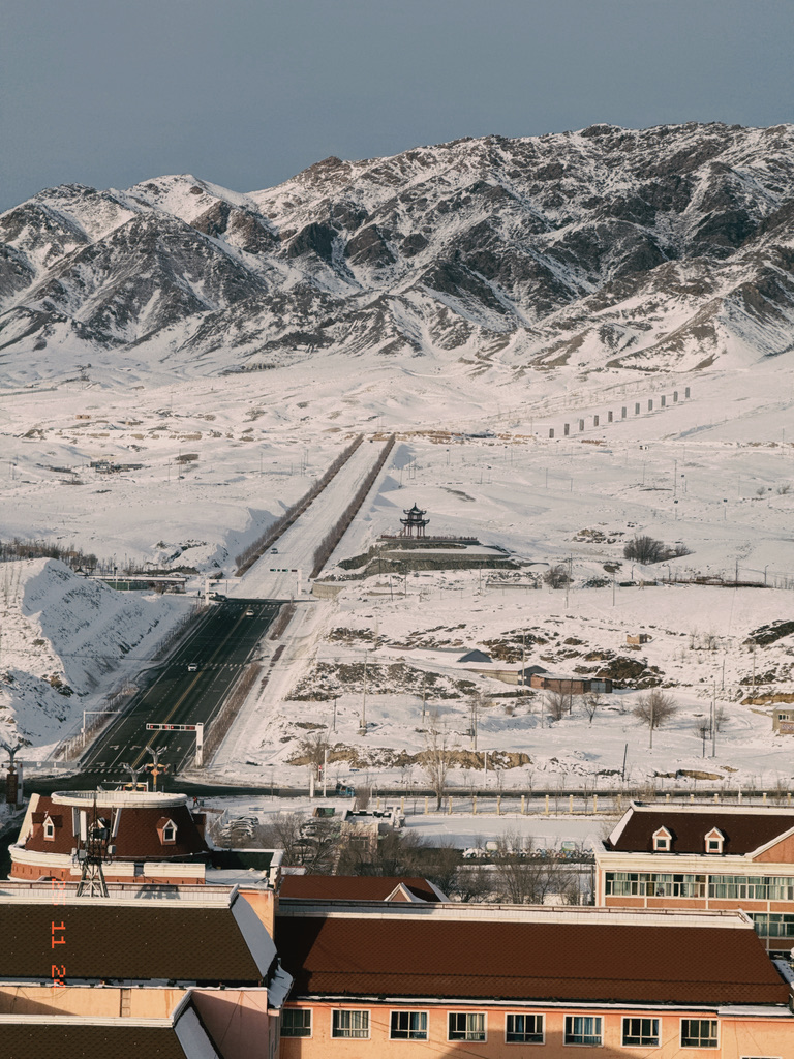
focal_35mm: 120
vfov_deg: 16.4
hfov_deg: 12.3
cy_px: 530
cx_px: 397
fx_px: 3670
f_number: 2.8
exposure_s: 1/1271
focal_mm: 15.66
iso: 50
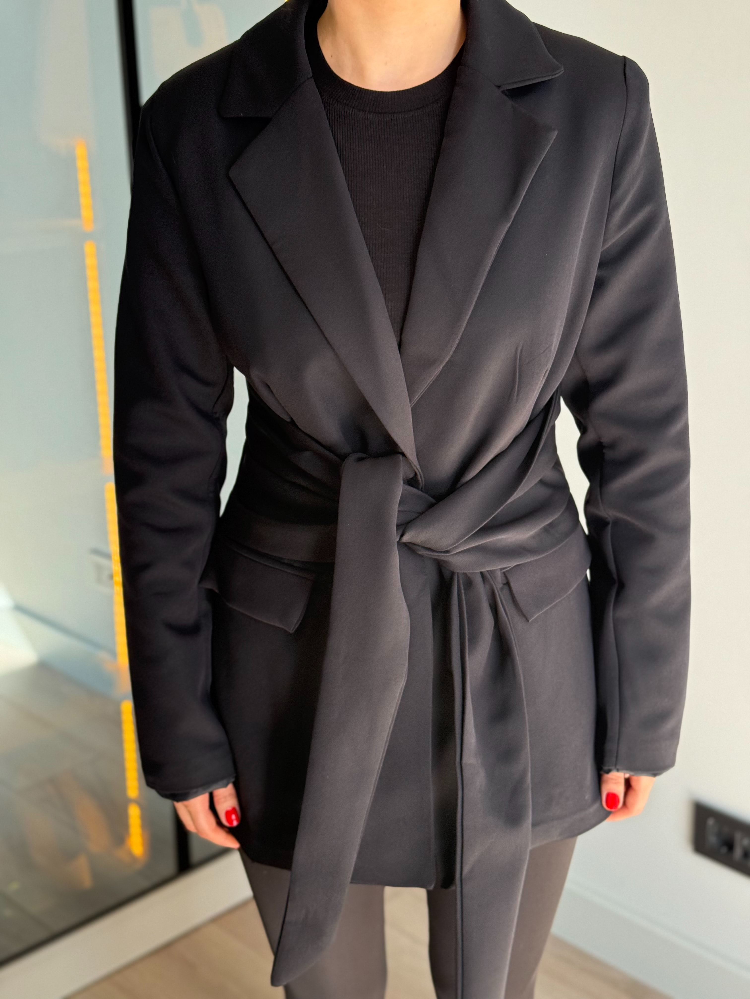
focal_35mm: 48
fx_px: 1387
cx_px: 375
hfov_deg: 30.3
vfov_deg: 39.7
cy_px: 500
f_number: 1.78
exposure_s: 1/236
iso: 200
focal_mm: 6.76
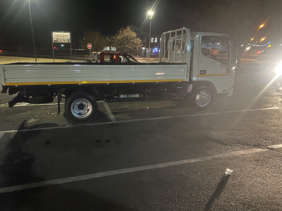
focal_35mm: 26
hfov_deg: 67.3
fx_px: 212
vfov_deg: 53.1
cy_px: 106
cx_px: 141
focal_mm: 4.25
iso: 800
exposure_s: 1/15
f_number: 1.8
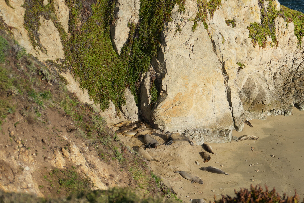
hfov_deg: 11.1
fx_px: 1554
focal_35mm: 184
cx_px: 252
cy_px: 79
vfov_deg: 7.5
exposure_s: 1/800
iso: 200
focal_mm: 111
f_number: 6.3
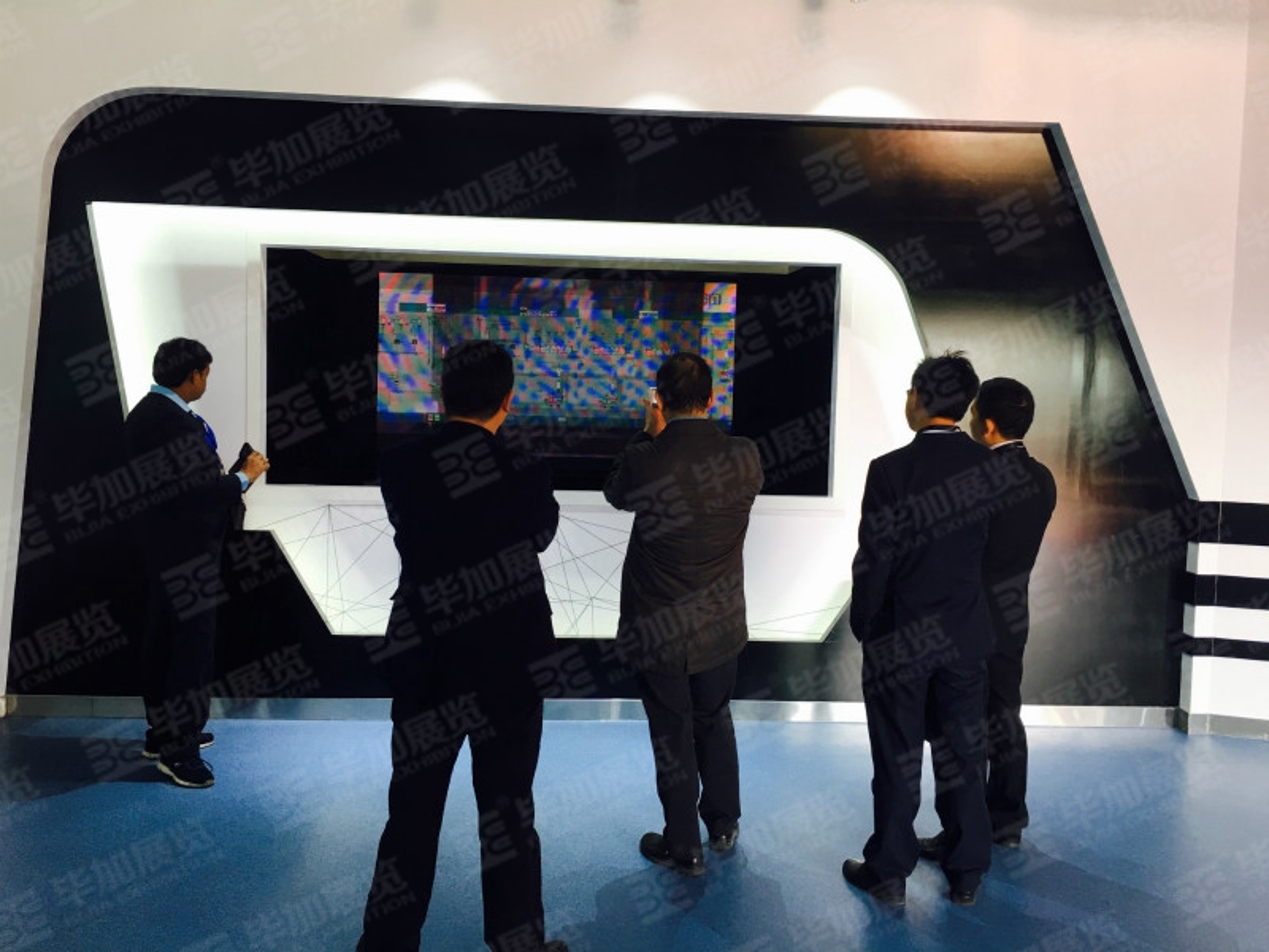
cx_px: 634
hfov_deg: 61.7
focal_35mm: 29
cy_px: 476
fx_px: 1063
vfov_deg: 48.2
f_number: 2.2
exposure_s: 1/33
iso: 32
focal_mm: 4.15
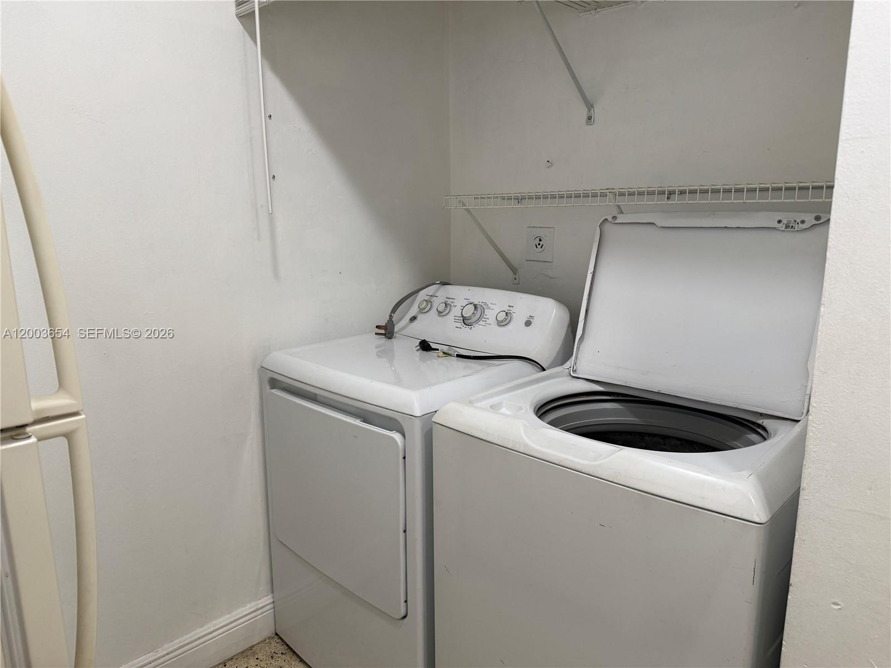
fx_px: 618
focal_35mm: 24
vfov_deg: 56.8
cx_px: 446
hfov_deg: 71.6
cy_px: 334
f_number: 1.78
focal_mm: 6.76
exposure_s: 1/120
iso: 160
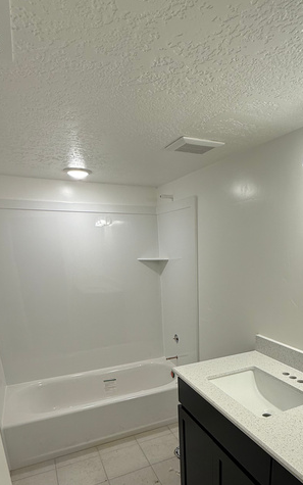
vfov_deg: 71.5
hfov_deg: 49.9
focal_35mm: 24
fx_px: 317
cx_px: 208
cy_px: 340
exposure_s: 1/120
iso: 80
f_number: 2.2
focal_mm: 2.22
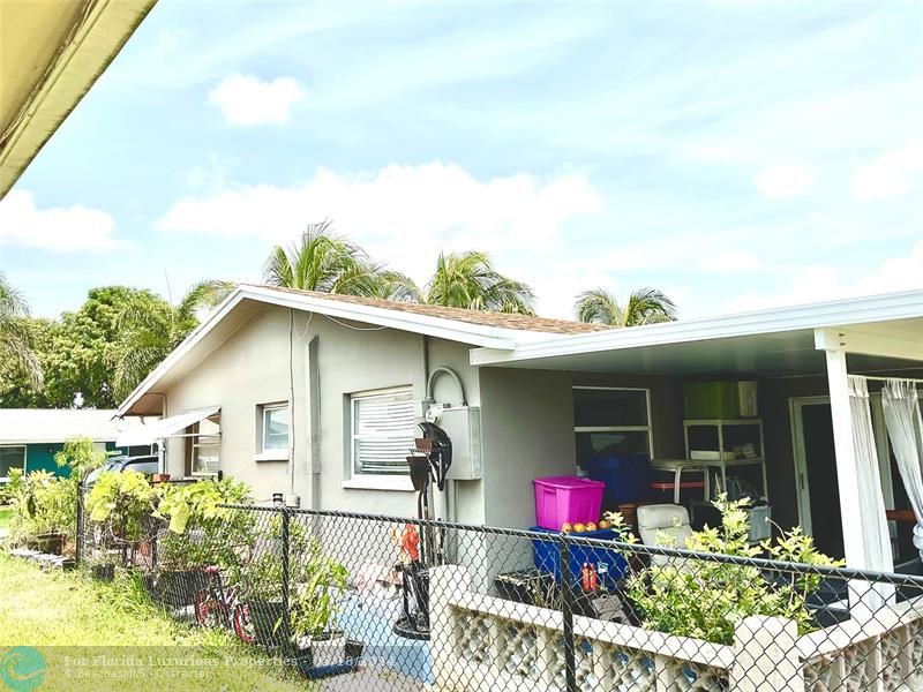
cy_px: 346
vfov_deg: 48.2
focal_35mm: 29
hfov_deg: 61.7
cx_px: 462
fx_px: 773
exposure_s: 1/2667
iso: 16
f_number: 1.8
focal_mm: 3
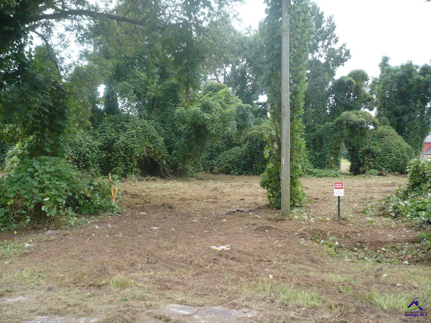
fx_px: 436
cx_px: 216
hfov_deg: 52.6
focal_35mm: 35
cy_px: 162
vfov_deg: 40.7
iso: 100
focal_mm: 5.8
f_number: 2.8
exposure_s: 1/250
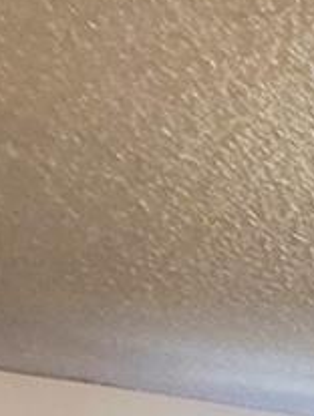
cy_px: 995
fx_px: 1133
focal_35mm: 94
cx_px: 927
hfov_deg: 10.9
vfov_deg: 14.2
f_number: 2.2
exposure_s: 1/40
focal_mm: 1.74
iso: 400
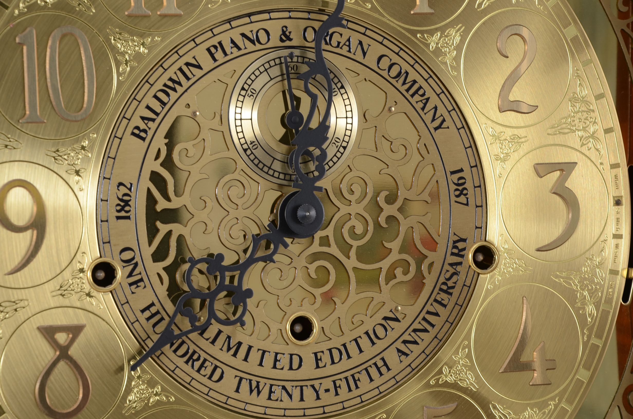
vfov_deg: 8.7
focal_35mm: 158
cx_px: 316
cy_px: 210
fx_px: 2764
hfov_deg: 13.1
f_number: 10
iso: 160
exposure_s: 1/60
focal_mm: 105
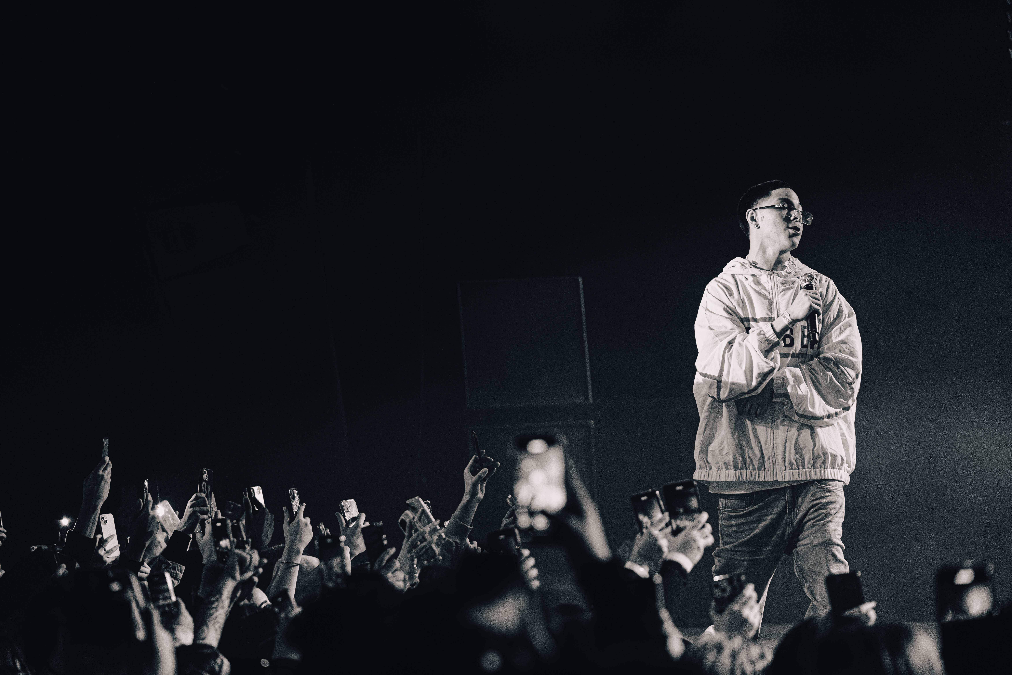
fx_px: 3233
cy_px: 338
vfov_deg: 11.9
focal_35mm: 115
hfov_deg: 17.8
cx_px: 506
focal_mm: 115
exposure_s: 1/800
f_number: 2.8
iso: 10000
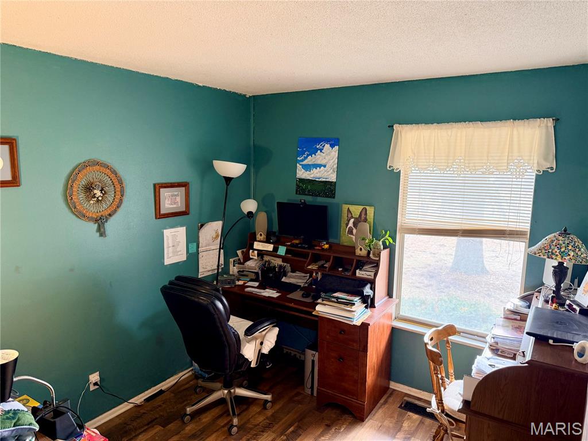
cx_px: 294
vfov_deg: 56.8
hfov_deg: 71.6
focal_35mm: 24
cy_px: 220
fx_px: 408
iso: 200
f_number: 1.78
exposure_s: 1/60
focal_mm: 6.76
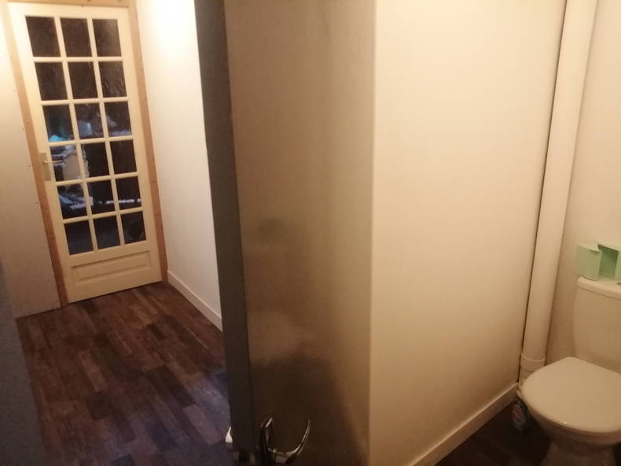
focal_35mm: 26
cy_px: 233
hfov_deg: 67.3
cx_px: 310
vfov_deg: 53.0
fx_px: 466
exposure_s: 1/100
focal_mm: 3.62
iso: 640
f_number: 1.8
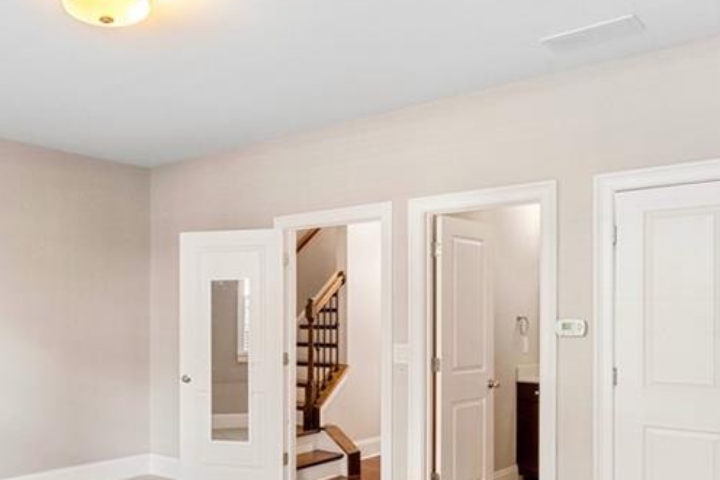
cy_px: 335
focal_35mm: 33
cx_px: 229
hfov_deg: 55.8
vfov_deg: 39.3
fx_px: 660
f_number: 8
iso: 2500
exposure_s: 1/30
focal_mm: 16
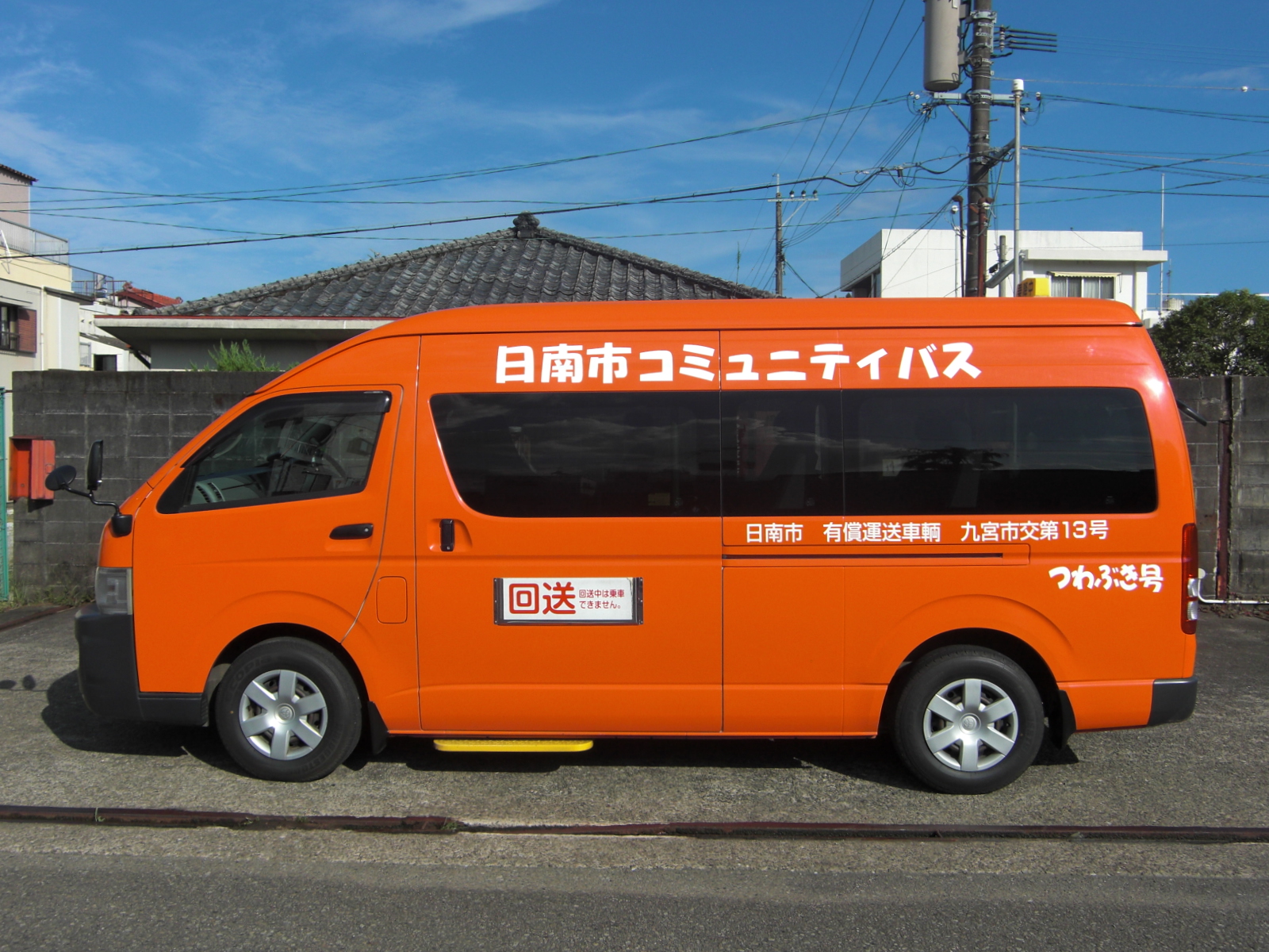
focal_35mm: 33
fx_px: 1210
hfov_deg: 55.4
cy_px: 476
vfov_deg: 42.9
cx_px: 634
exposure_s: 1/250
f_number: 7.2
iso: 50
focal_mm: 5.8
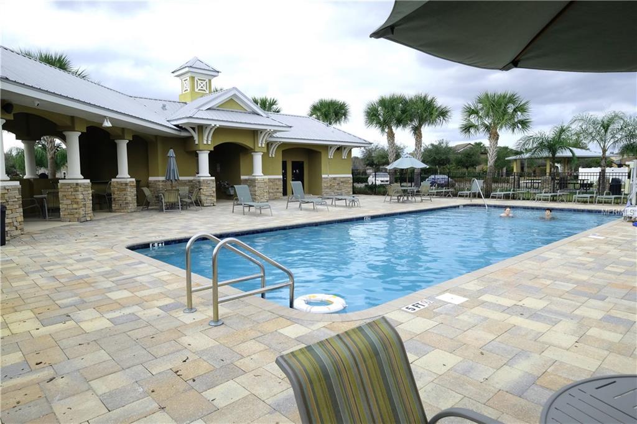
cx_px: 318
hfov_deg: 78.6
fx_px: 389
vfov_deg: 57.2
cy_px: 212
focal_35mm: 22
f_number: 6.4
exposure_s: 1/420
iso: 400
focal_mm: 14.5
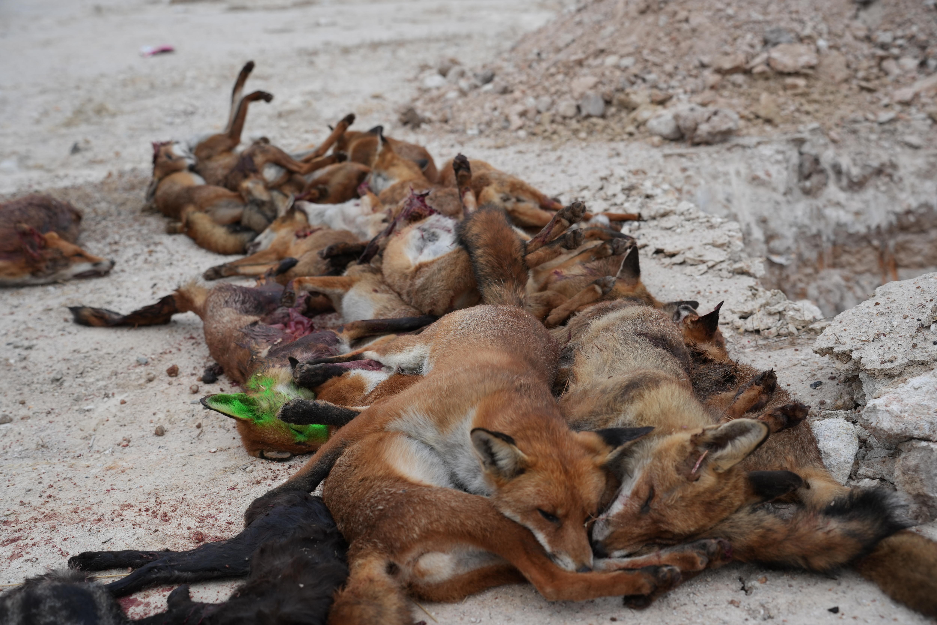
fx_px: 1145
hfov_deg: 44.5
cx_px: 468
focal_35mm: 44
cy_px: 312
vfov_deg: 30.5
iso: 200
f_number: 4
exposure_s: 1/160
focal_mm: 44
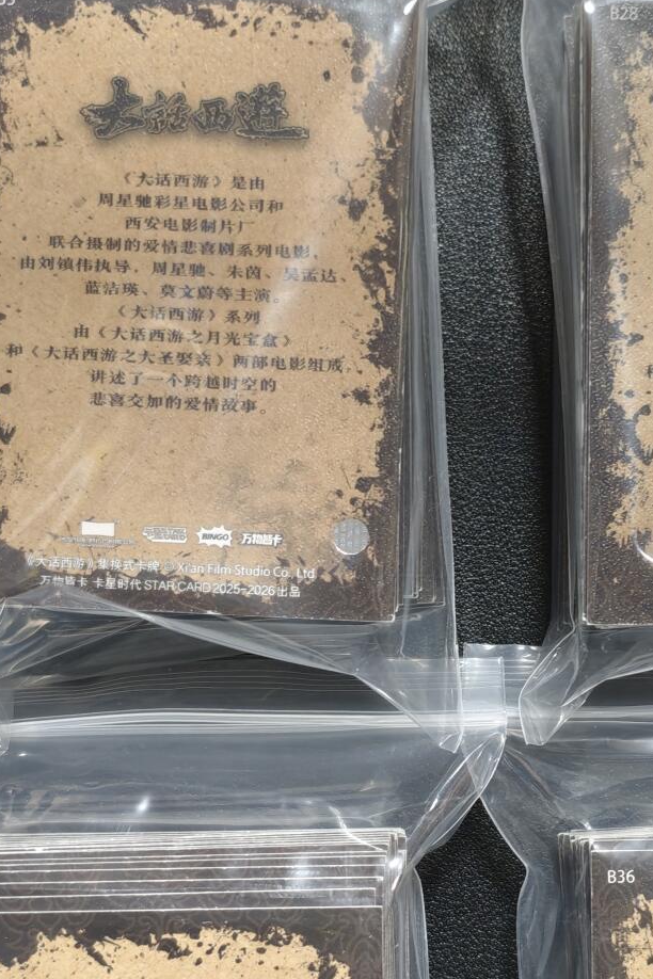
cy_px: 710
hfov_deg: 25.3
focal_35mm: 53
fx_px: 1442
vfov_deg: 36.8
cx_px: 475
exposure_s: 1/50
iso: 800
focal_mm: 4.94
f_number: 1.5
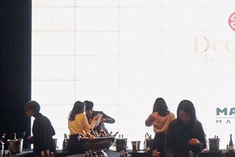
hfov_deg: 30.1
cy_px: 99
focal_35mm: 61
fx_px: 398
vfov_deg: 22.2
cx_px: 248
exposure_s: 1/160
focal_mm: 28
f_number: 5.6
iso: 8000
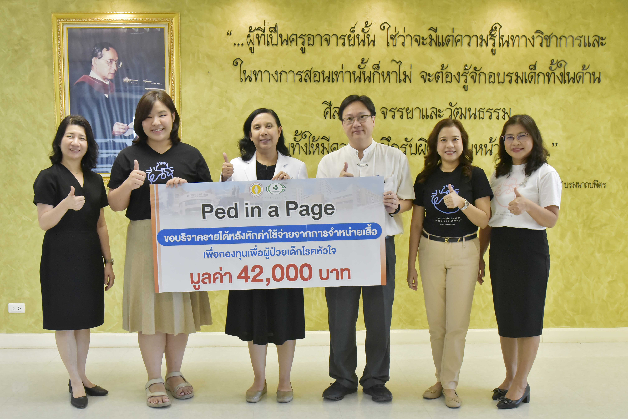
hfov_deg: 50.7
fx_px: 663
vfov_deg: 35.1
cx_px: 314
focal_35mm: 38
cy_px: 210
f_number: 6.3
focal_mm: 38
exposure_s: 1/160
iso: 4000
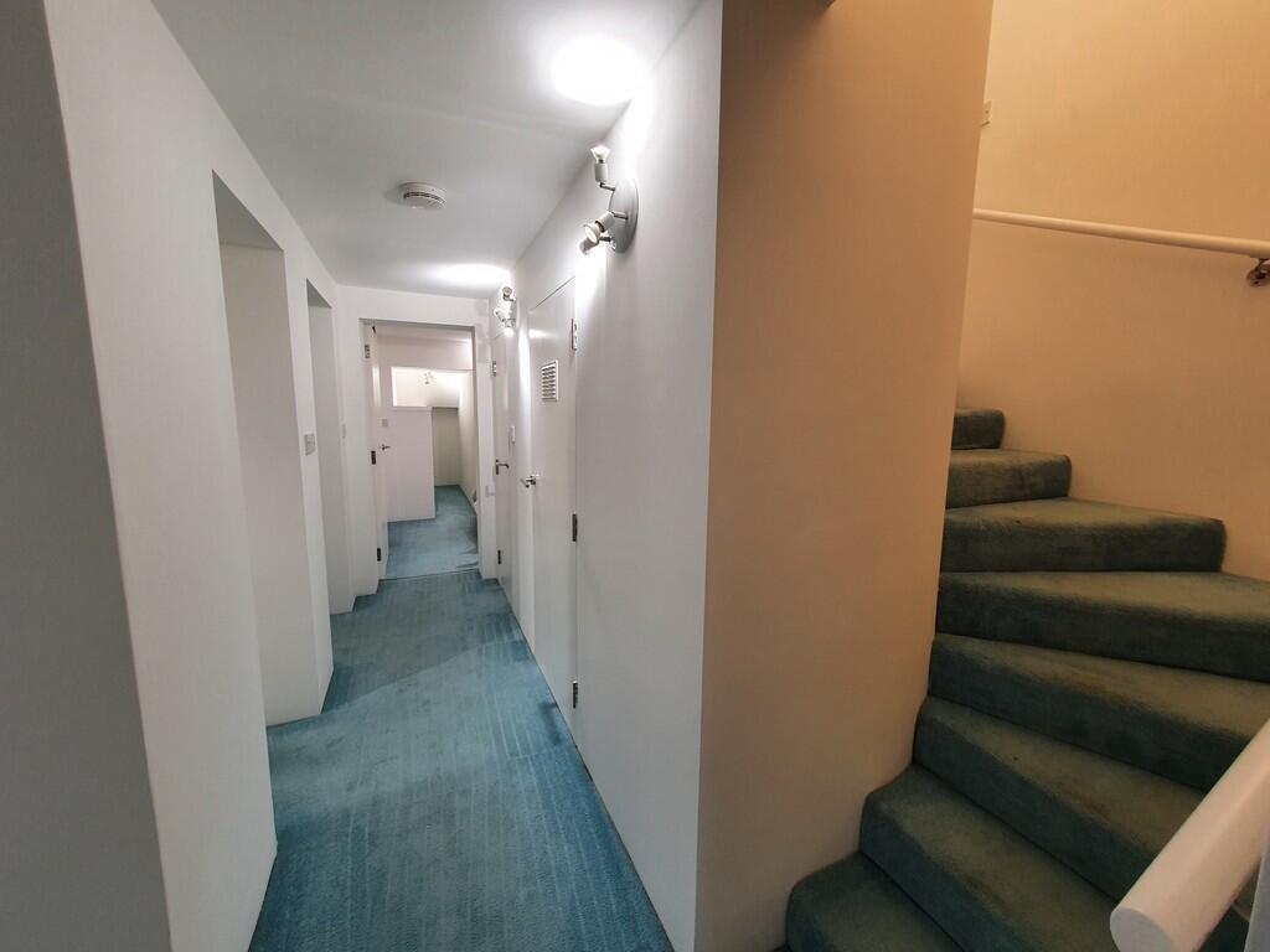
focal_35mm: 13
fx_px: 477
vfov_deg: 89.9
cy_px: 476
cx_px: 635
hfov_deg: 106.2
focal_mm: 1.8
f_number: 2.2
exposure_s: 1/50
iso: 80
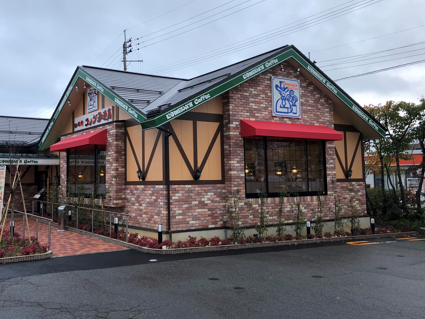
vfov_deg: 39.6
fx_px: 442
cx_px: 170
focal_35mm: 36
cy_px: 146
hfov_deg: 51.0
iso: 20
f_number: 1.8
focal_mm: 3.99
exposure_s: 1/400
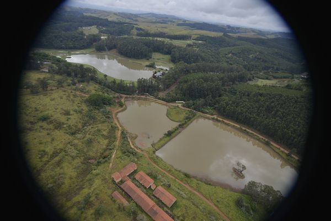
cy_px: 110
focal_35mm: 18
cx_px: 166
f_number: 5.6
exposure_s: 1/1000
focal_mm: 18
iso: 400
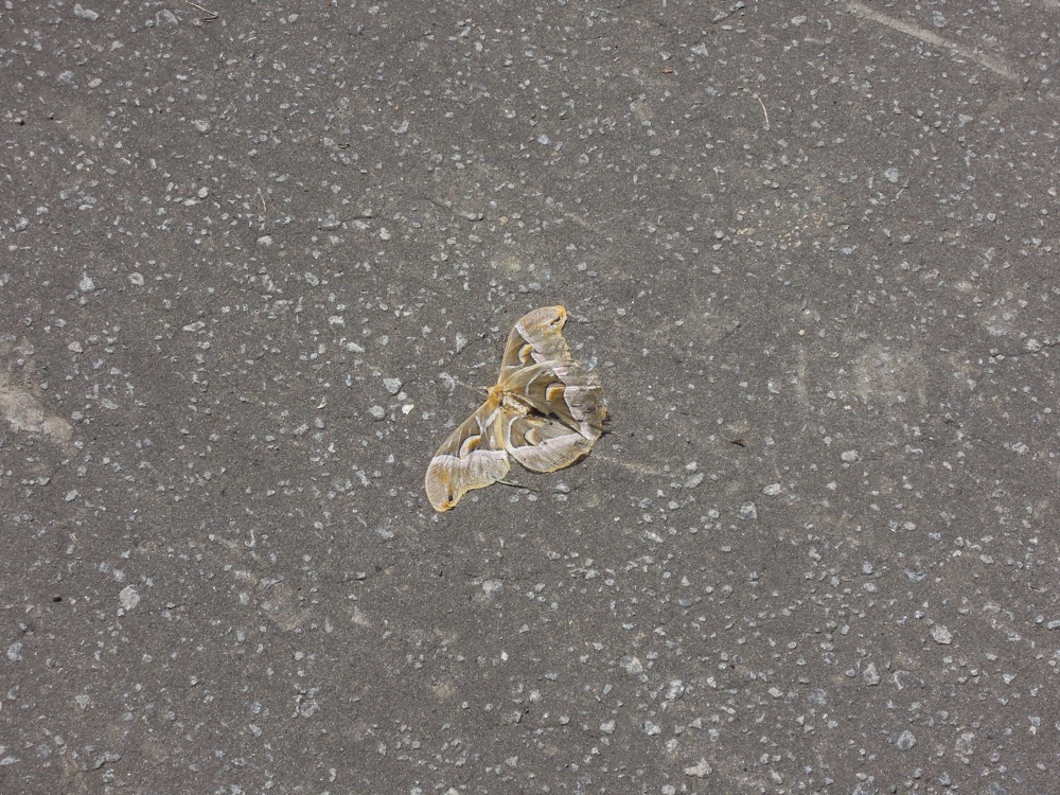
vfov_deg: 14.8
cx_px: 530
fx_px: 3062
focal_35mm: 100
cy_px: 398
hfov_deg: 19.6
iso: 160
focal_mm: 17.9
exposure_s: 1/1000
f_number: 5.5
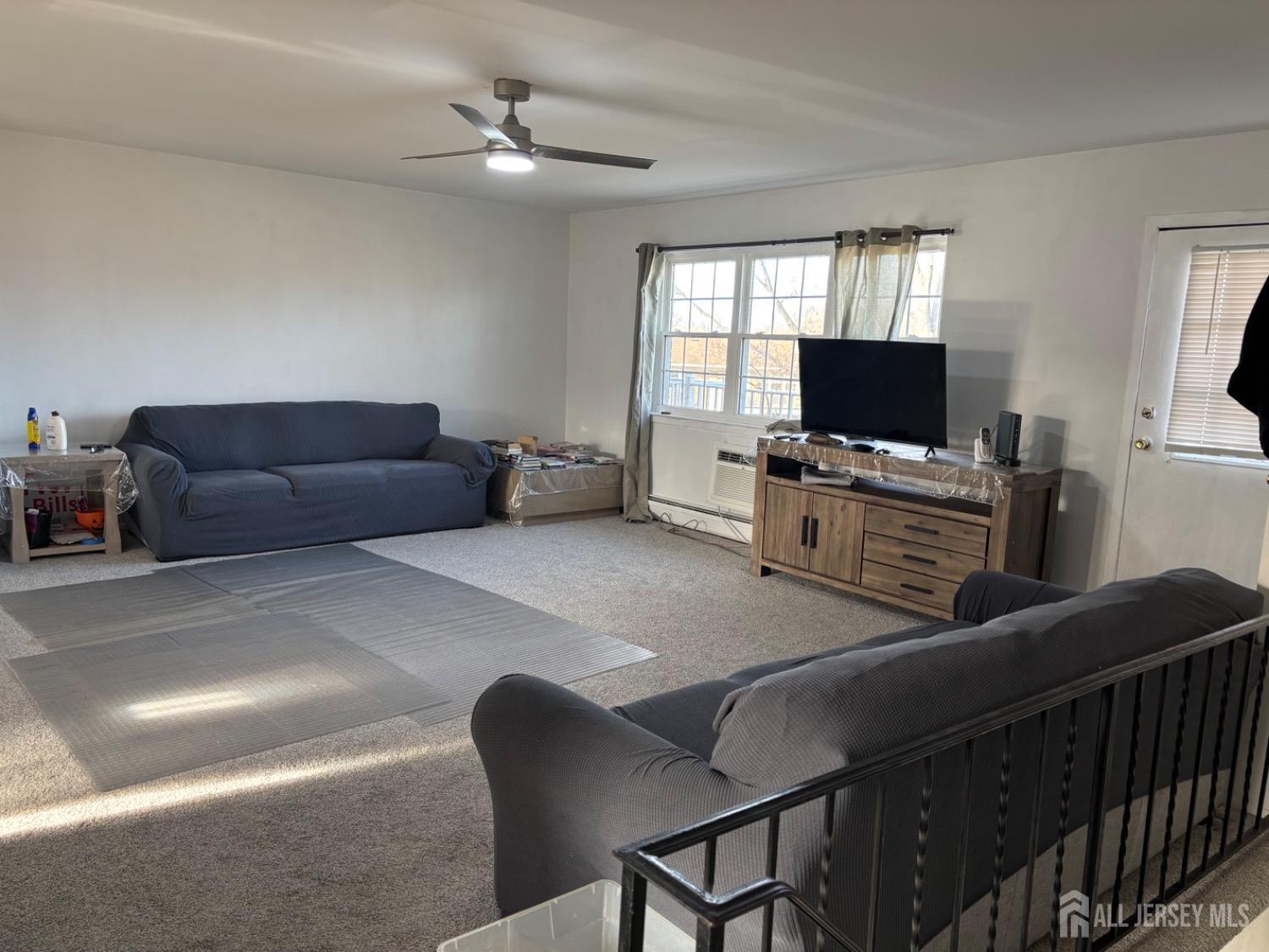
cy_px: 476
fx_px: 953
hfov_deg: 67.3
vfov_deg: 53.1
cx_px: 634
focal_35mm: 26
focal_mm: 5.96
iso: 100
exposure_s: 1/60
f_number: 1.6
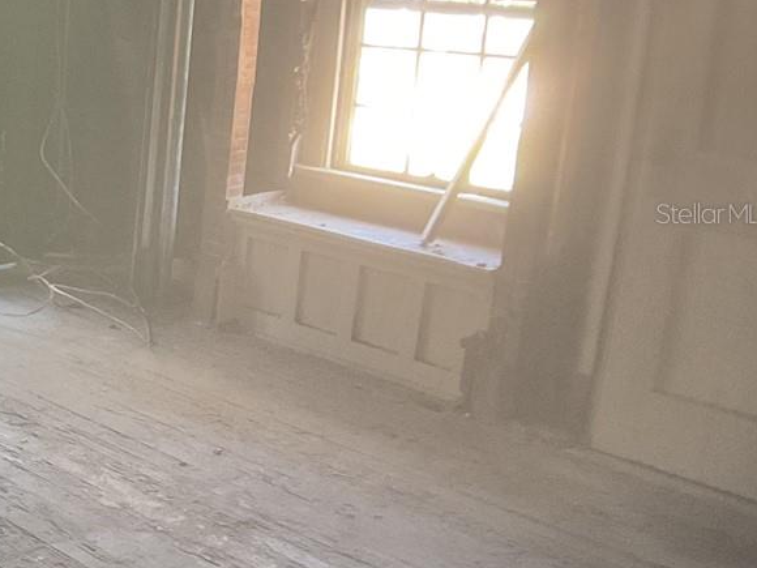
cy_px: 213
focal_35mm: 80
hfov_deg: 21.7
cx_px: -265
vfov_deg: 18.4
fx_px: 1749
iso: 250
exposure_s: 1/60
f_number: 1.8
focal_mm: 3
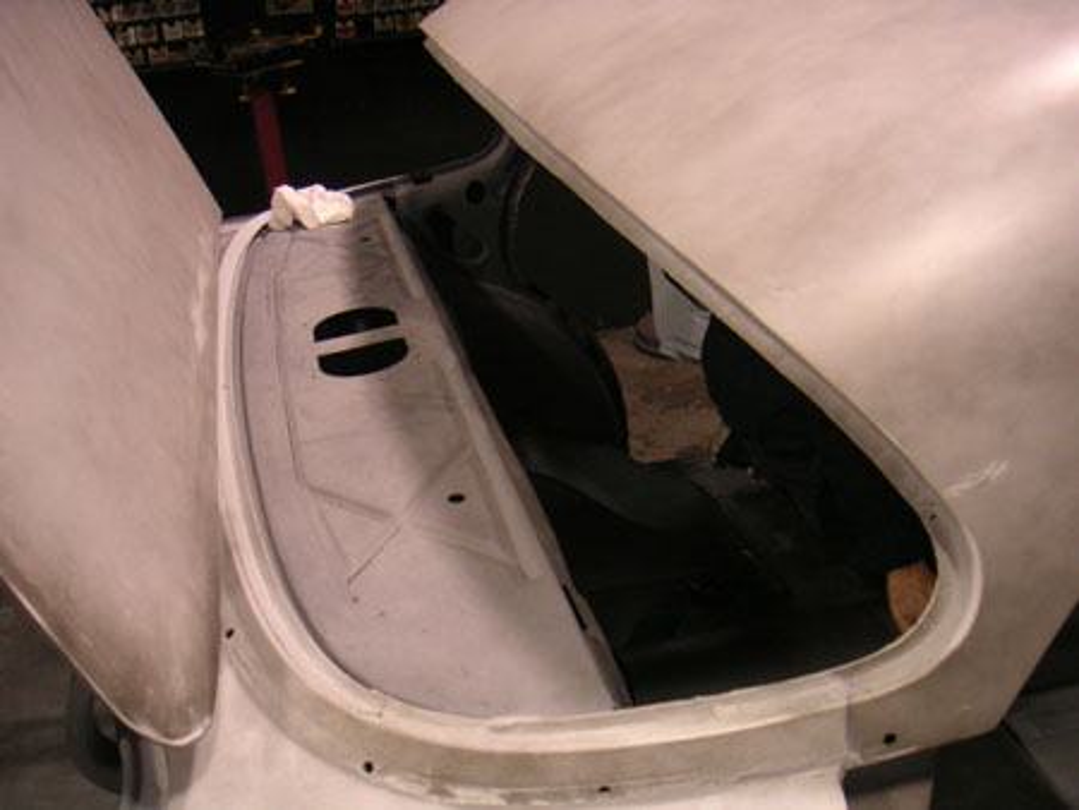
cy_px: 405
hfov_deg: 49.0
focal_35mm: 38
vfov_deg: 37.8
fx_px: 1185
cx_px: 540
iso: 100
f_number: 2.8
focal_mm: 6
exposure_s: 1/45
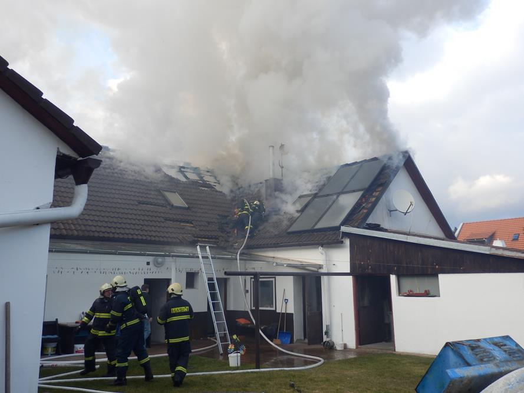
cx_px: 262
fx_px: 454
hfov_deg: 60.0
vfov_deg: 46.8
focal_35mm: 30
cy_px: 196
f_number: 3.3
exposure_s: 1/125
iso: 80
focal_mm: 5.5
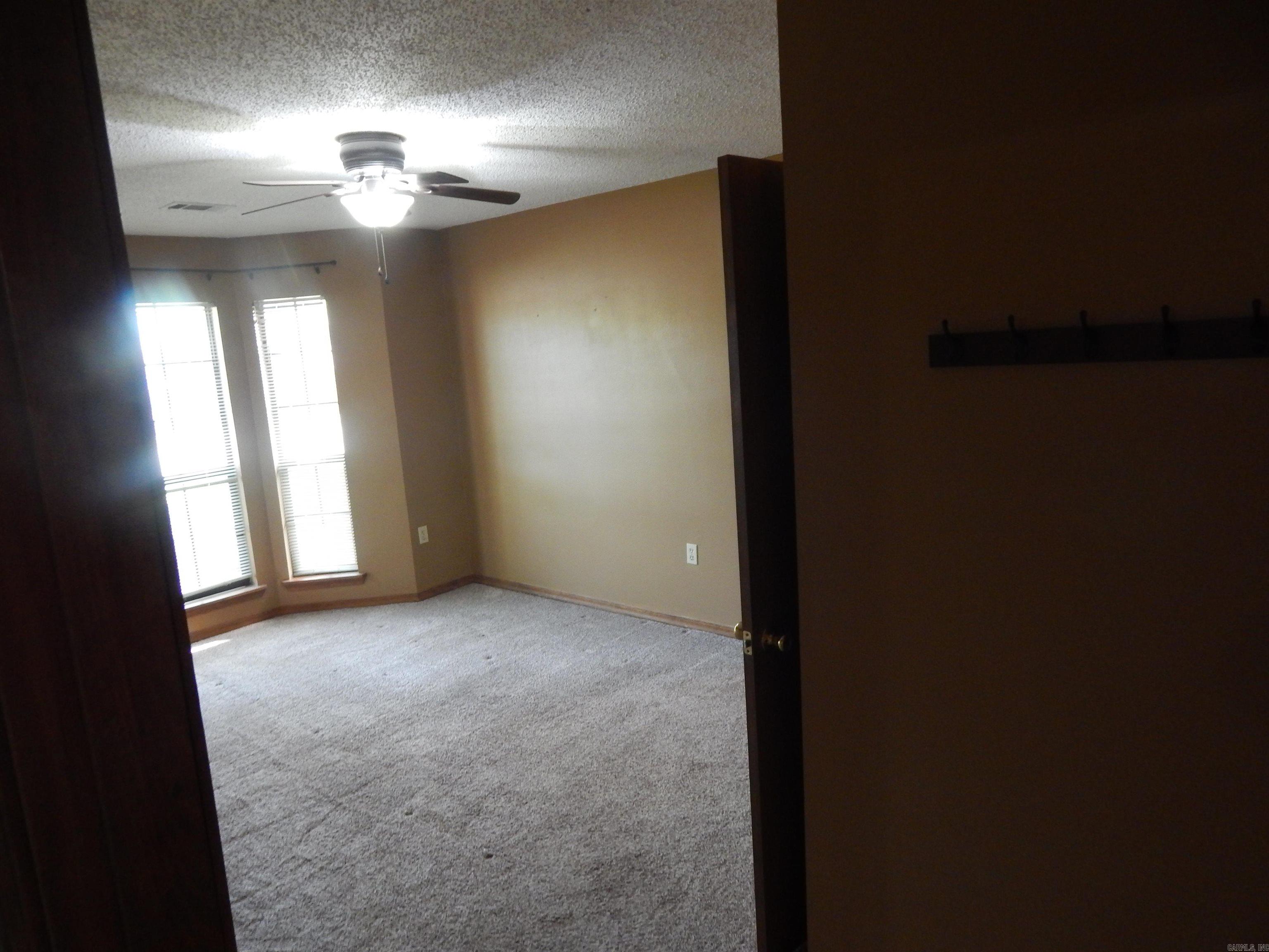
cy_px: 476
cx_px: 634
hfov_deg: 73.9
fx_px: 843
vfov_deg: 58.9
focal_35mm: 23
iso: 400
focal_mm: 4
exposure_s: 1/20
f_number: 3
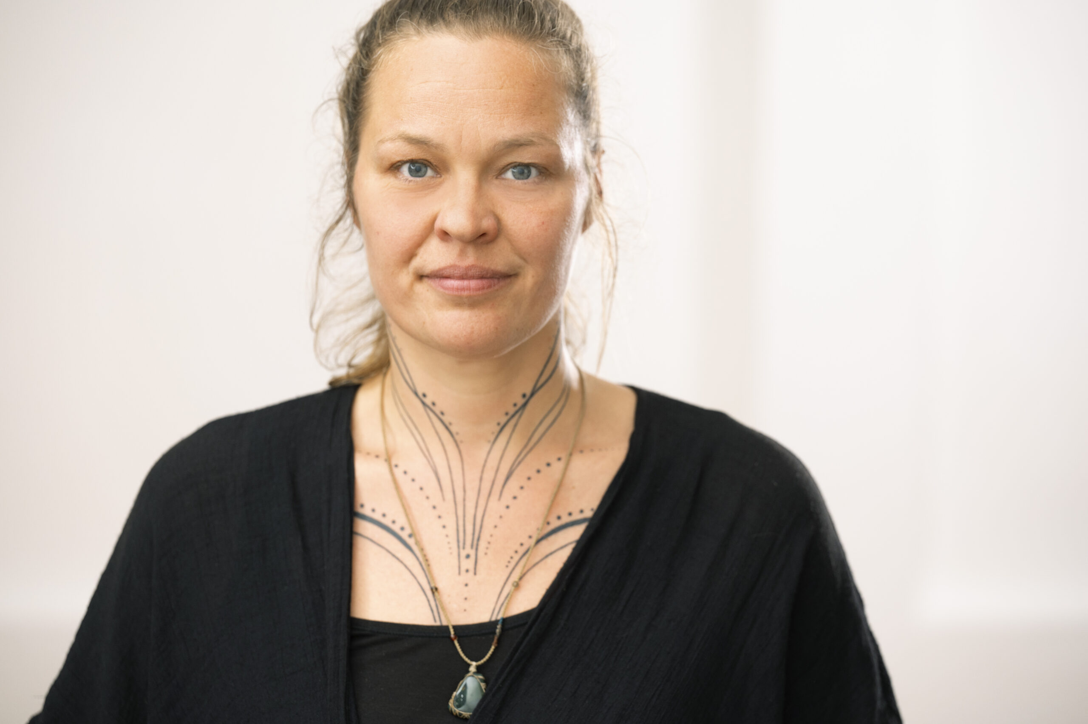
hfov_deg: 17.1
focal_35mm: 120
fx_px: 3624
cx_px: 544
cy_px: 362
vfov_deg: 11.4
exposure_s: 1/200
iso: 1250
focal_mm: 120
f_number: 3.5
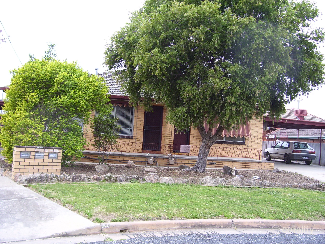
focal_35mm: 34
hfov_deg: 54.0
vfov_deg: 41.8
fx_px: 319
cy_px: 122
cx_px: 162
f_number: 2.7
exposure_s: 1/250
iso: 80
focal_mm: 5.6
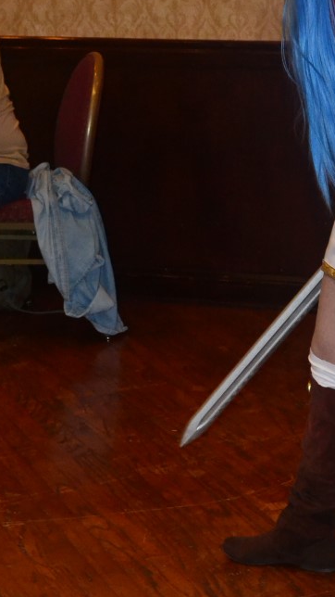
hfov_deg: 10.2
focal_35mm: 118
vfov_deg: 18.2
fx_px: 1864
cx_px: 344
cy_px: 272
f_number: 7.1
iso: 3200
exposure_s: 1/60
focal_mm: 42
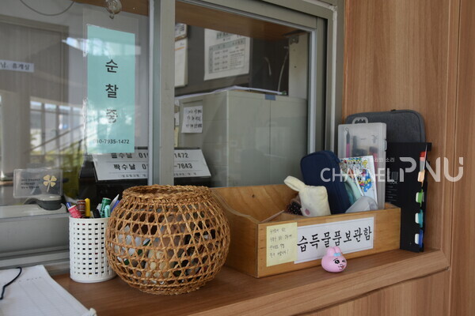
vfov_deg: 40.0
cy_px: 158
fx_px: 435
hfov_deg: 57.2
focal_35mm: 33
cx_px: 238
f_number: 4.5
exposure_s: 1/80
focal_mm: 22
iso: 320
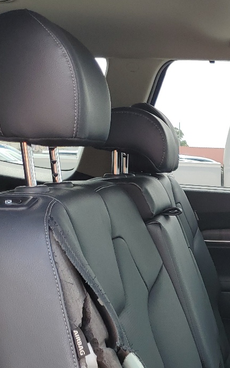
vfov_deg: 31.2
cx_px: 345
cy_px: 291
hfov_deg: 18.1
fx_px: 641
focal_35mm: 64
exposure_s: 1/357
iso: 50
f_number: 1.5
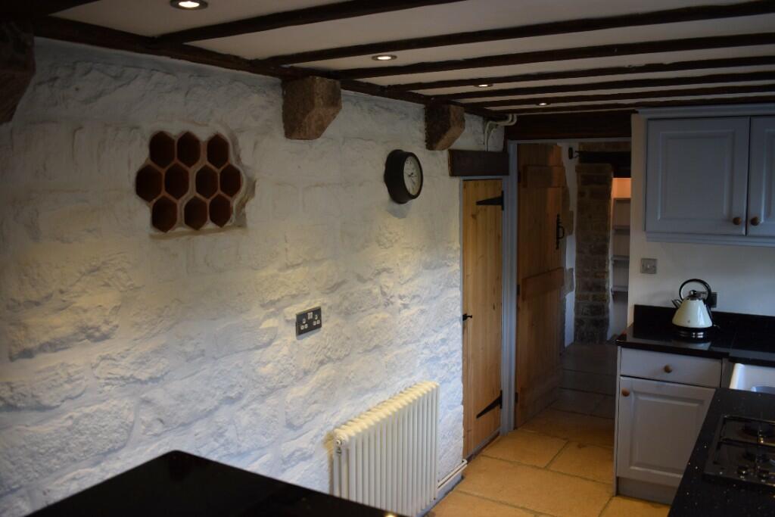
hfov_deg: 61.9
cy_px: 258
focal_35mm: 30
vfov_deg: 43.6
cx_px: 388
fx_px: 646
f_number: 4.5
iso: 400
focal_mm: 20
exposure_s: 1/80
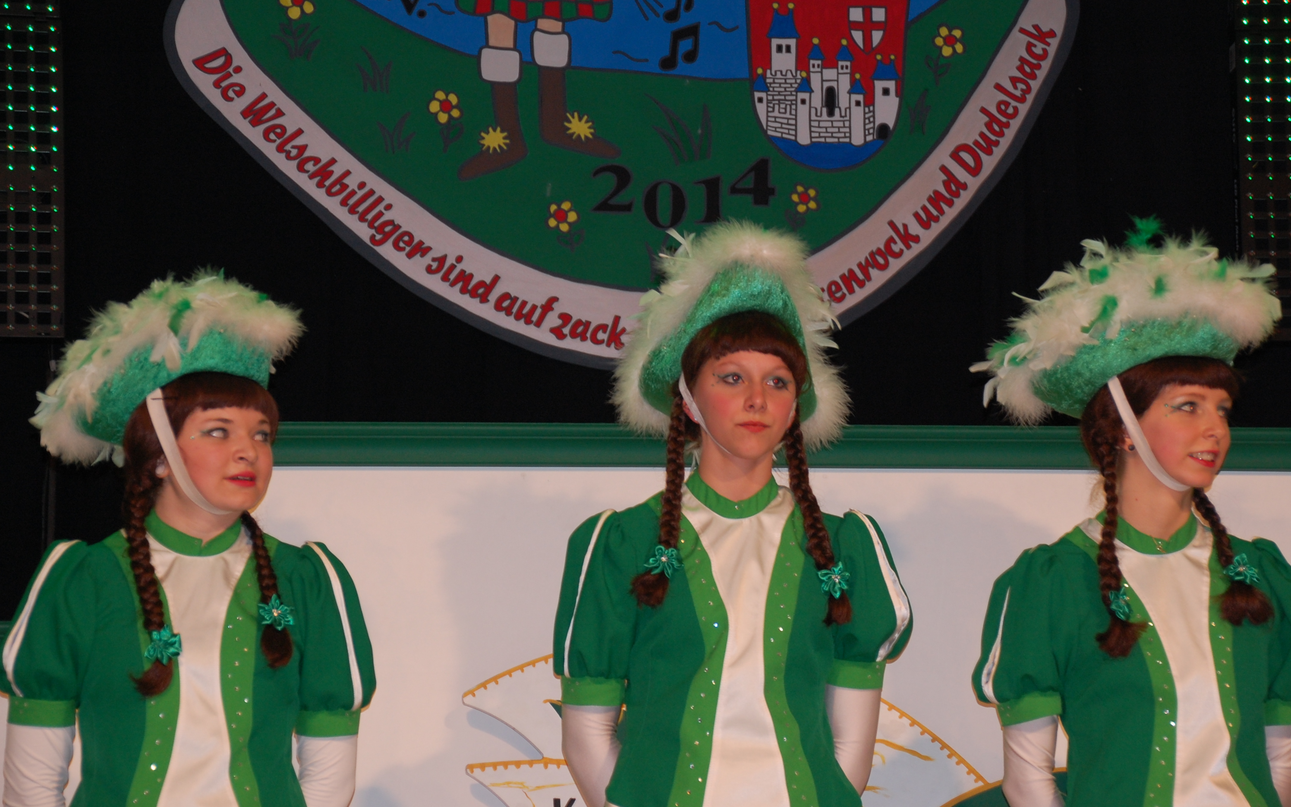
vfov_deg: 10.0
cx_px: 647
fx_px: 4592
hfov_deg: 16.0
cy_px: 418
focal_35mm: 131
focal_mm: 85
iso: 450
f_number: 5.6
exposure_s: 1/60
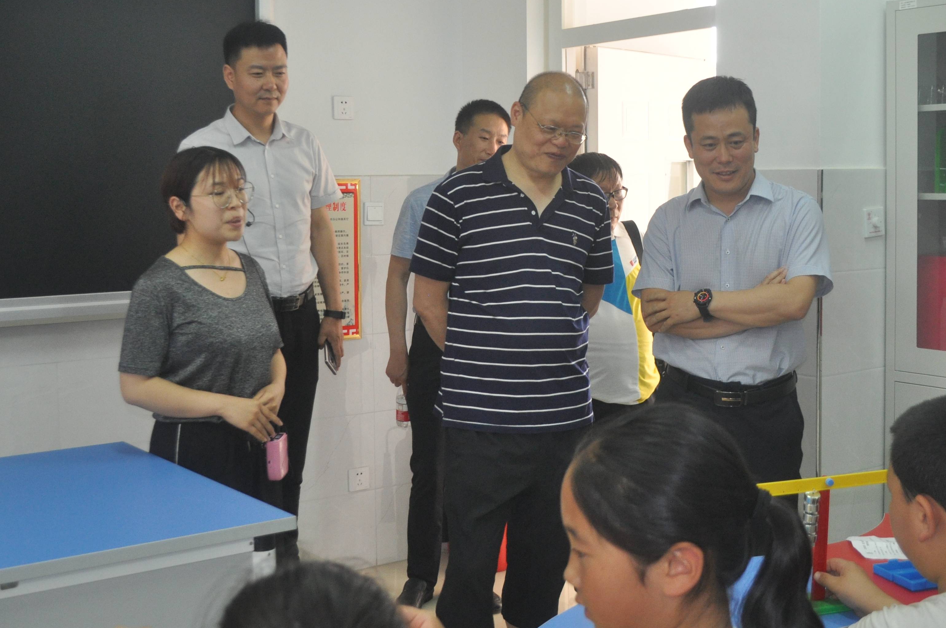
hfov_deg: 42.7
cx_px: 516
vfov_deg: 29.1
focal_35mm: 46
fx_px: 1207
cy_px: 239
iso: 800
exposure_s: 1/100
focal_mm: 22
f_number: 4
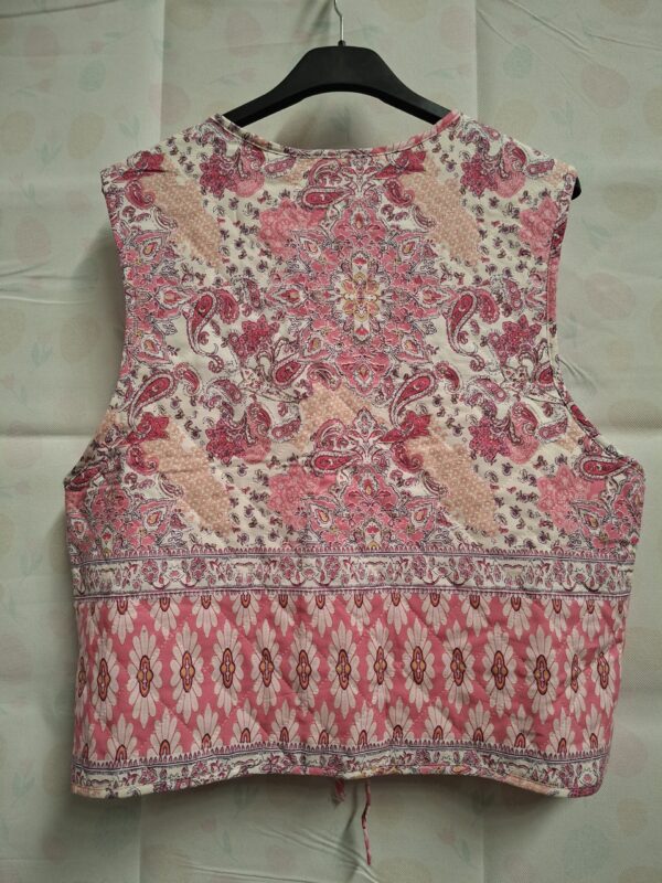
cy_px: 442
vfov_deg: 73.9
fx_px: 586
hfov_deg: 58.9
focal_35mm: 23
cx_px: 331
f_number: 1.8
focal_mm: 5.54
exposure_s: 1/60
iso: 200
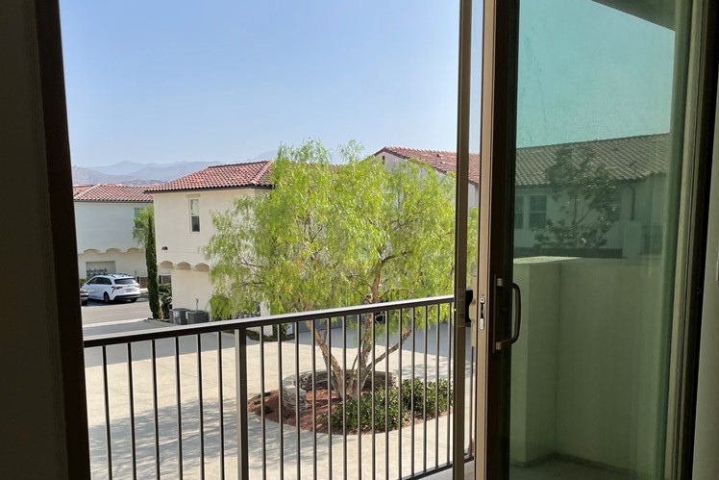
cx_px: 354
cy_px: 324
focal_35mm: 37
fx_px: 739
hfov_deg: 51.9
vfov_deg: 35.6
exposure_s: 1/3205
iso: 32
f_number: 1.6
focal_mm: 4.2
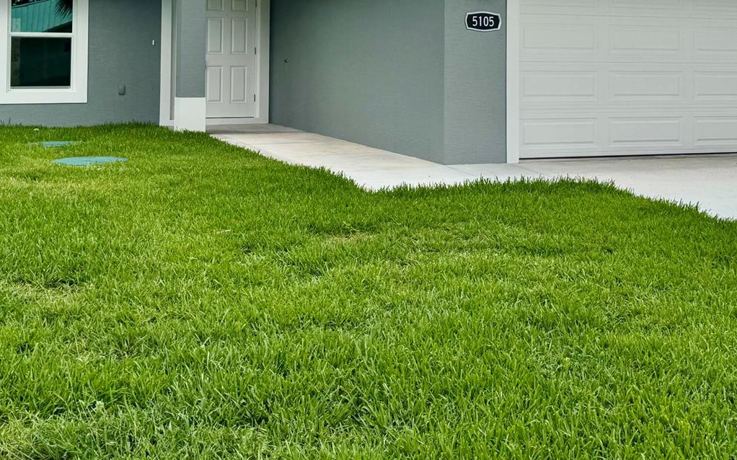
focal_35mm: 51
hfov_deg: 39.6
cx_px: 371
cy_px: 20
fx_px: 1024
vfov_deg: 24.4
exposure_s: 1/7937
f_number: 1.78
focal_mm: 6.76
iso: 80
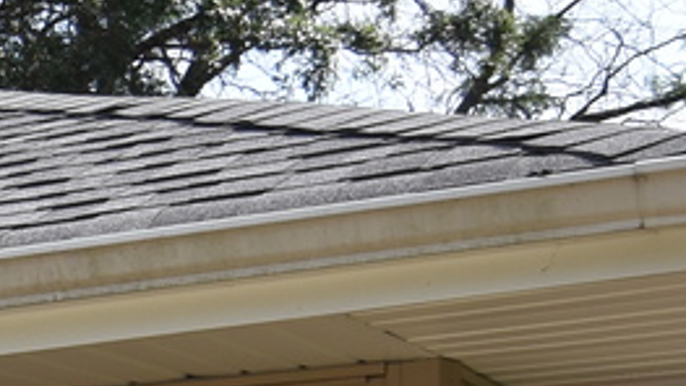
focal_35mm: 155
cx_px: -733
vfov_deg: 7.4
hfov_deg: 12.1
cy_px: 884
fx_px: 2820
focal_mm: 16
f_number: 8
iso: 140
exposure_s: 1/250
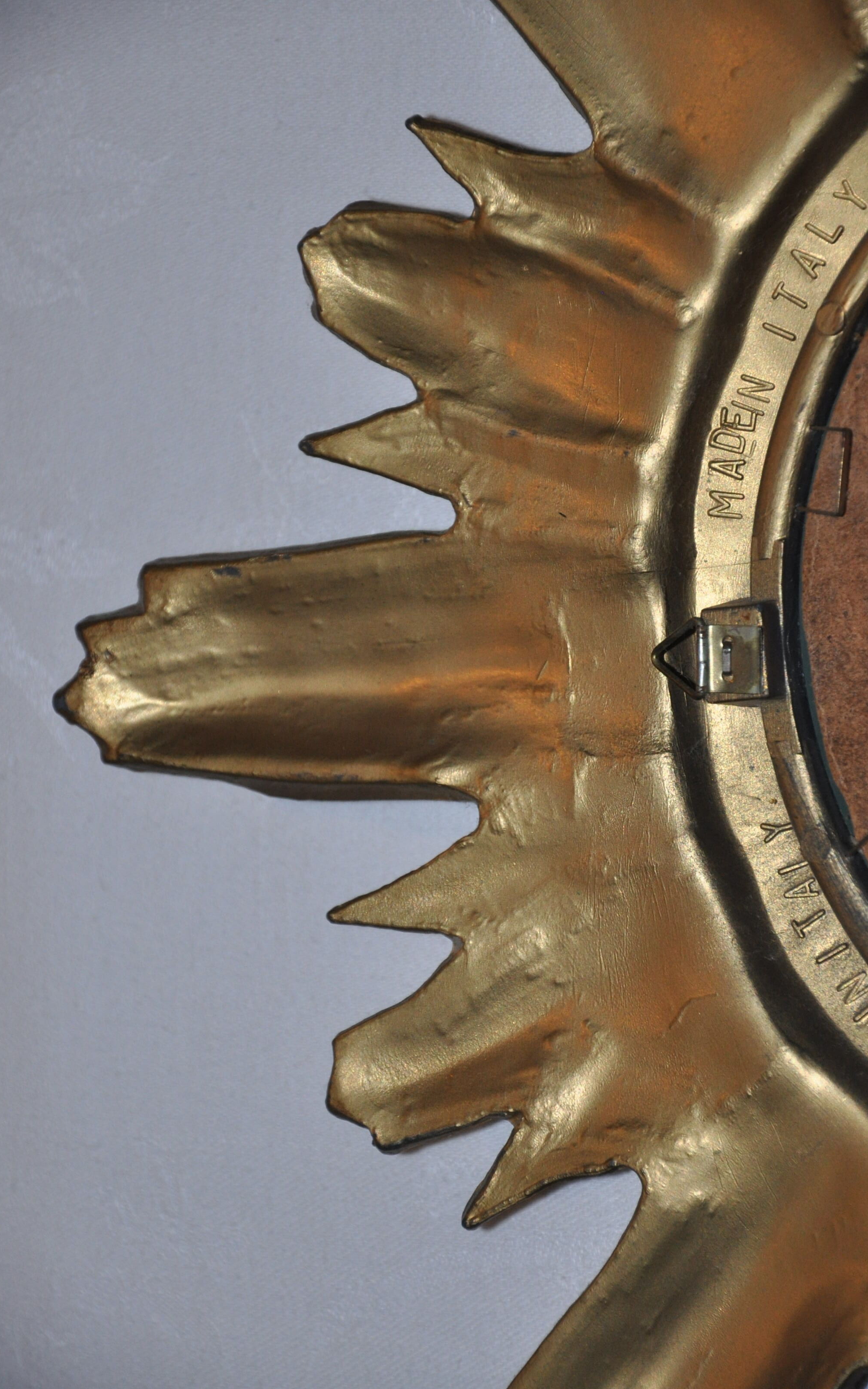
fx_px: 6074
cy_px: 695
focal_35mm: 161
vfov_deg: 13.0
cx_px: 439
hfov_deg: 8.2
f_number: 5.6
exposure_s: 1/60
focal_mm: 105
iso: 800
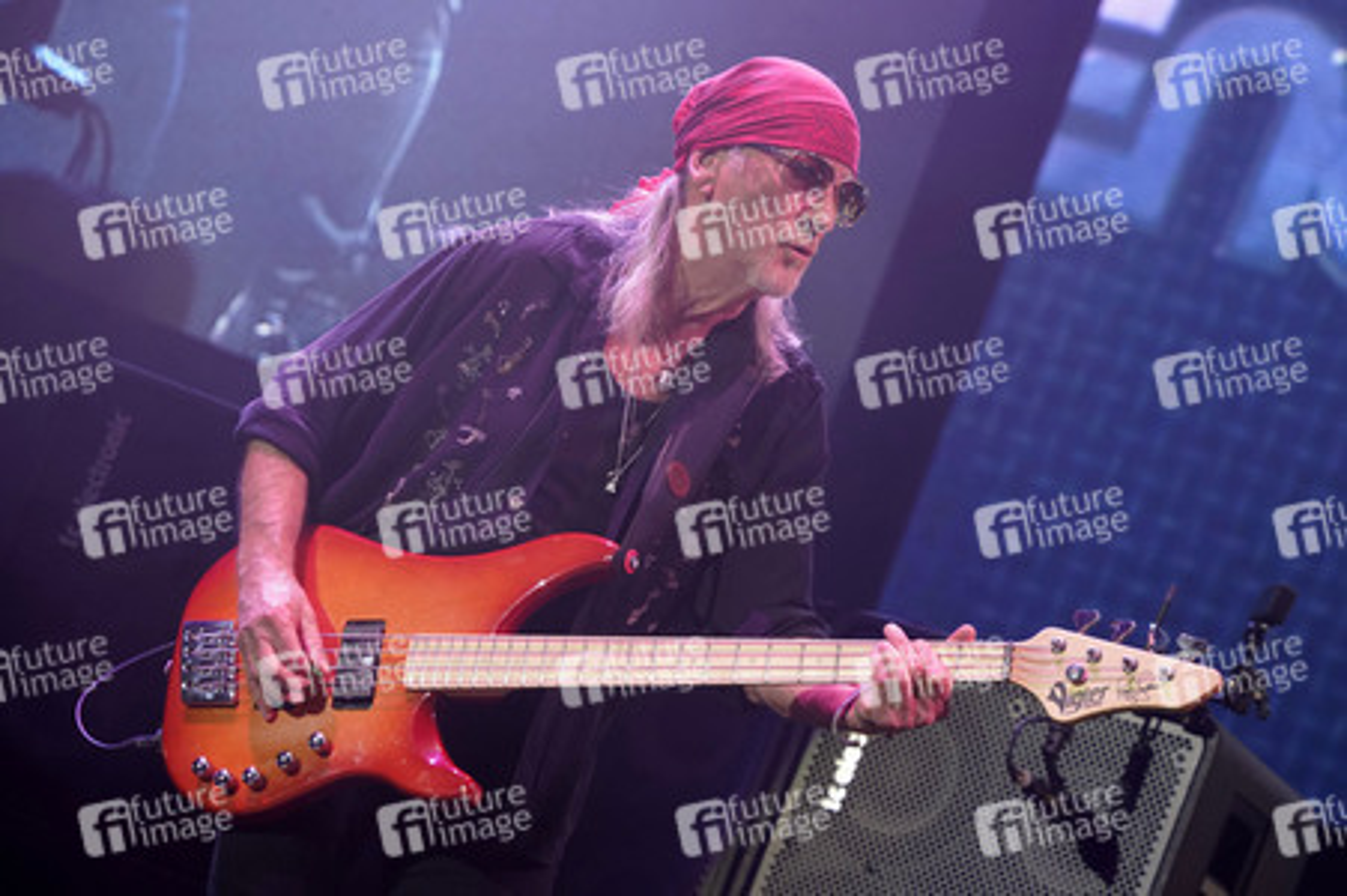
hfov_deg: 18.9
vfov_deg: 12.7
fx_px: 4038
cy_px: 448
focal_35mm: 108
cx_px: 674
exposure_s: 1/250
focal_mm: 108
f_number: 5.6
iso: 1600
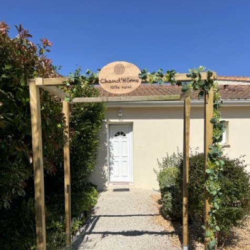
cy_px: 158
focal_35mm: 31
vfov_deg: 51.9
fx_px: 253
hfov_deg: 52.5
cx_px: 126
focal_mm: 5.7
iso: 50
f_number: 1.5
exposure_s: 1/6993
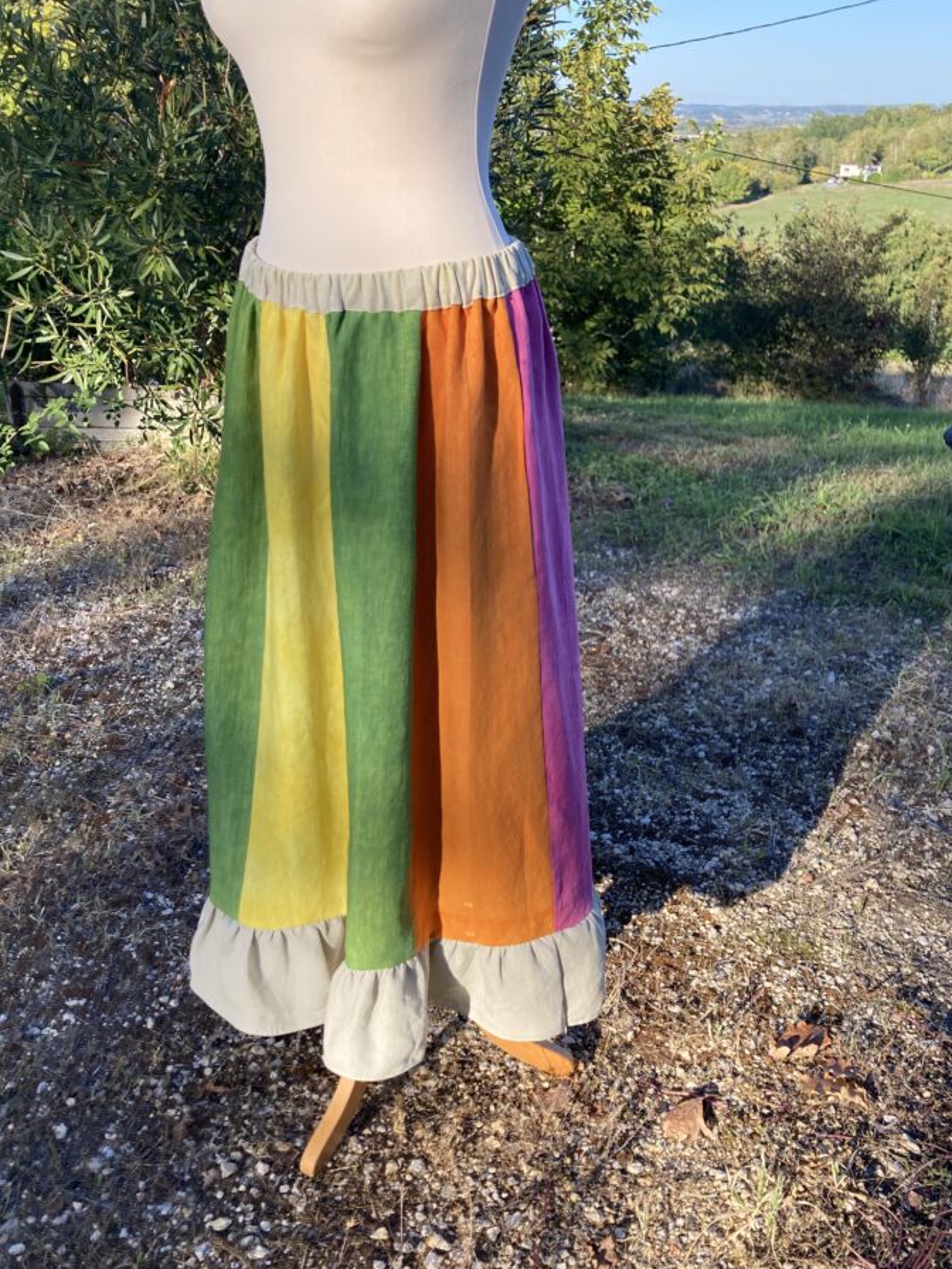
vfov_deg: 56.7
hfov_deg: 44.2
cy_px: 710
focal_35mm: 32
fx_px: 1173
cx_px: 476
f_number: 1.8
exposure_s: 1/461
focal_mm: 3.99
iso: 20
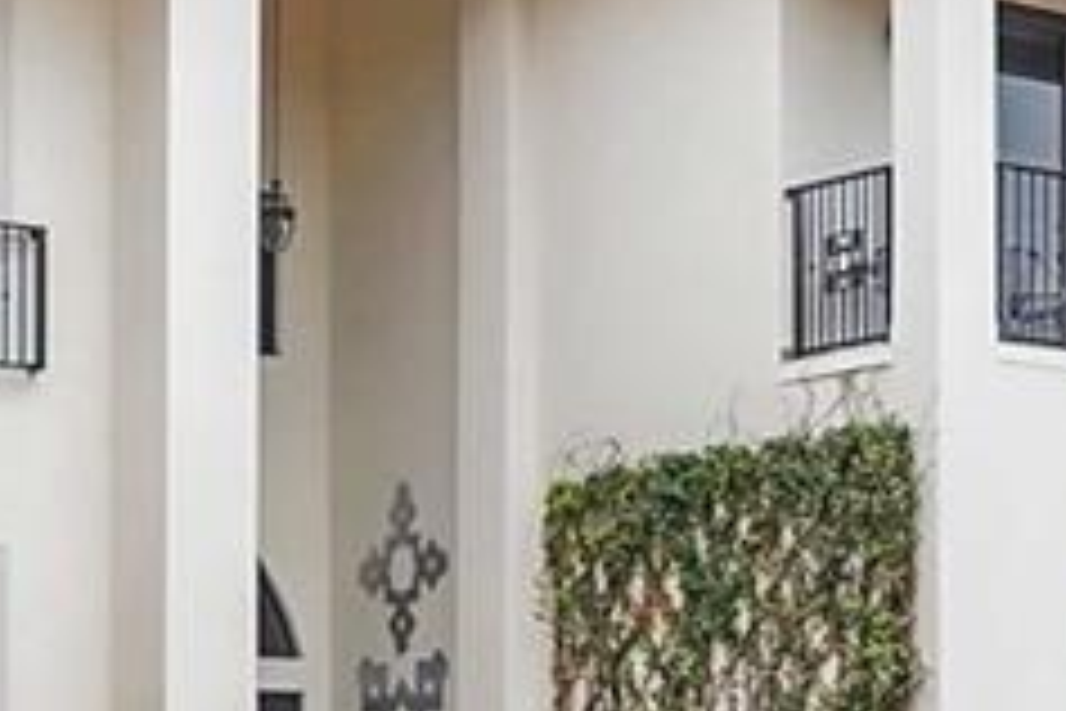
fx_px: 3198
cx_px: 702
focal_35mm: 108
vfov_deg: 12.6
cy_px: 634
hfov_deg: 18.9
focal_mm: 16
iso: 1600
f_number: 2.8
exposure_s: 1/2000
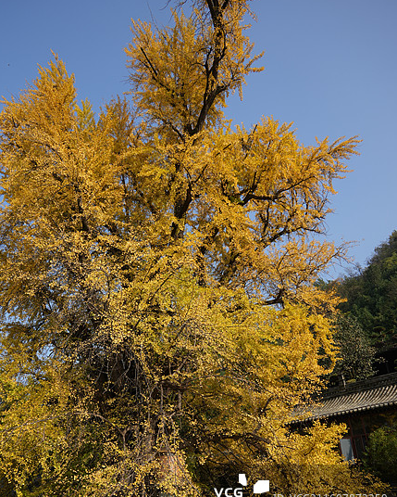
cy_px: 321
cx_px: 160
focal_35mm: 28
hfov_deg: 51.2
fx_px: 411
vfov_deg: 61.1
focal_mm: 20
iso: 100
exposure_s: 1/320
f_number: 6.3
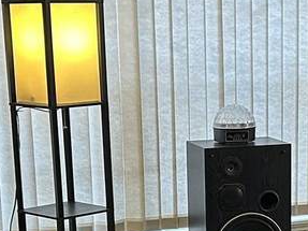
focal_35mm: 116
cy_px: 279
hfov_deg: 16.9
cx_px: 234
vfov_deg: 12.5
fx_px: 1032
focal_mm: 5.7
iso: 200
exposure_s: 1/60
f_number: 1.5
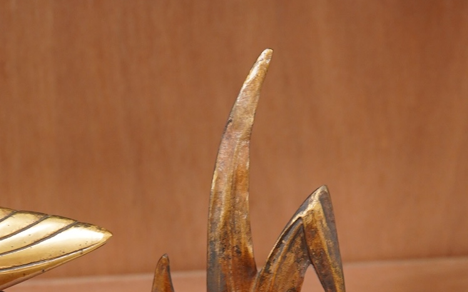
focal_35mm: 69
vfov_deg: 18.6
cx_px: 234
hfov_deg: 29.8
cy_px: 259
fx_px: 880
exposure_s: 1/125
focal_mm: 30
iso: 2500
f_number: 9
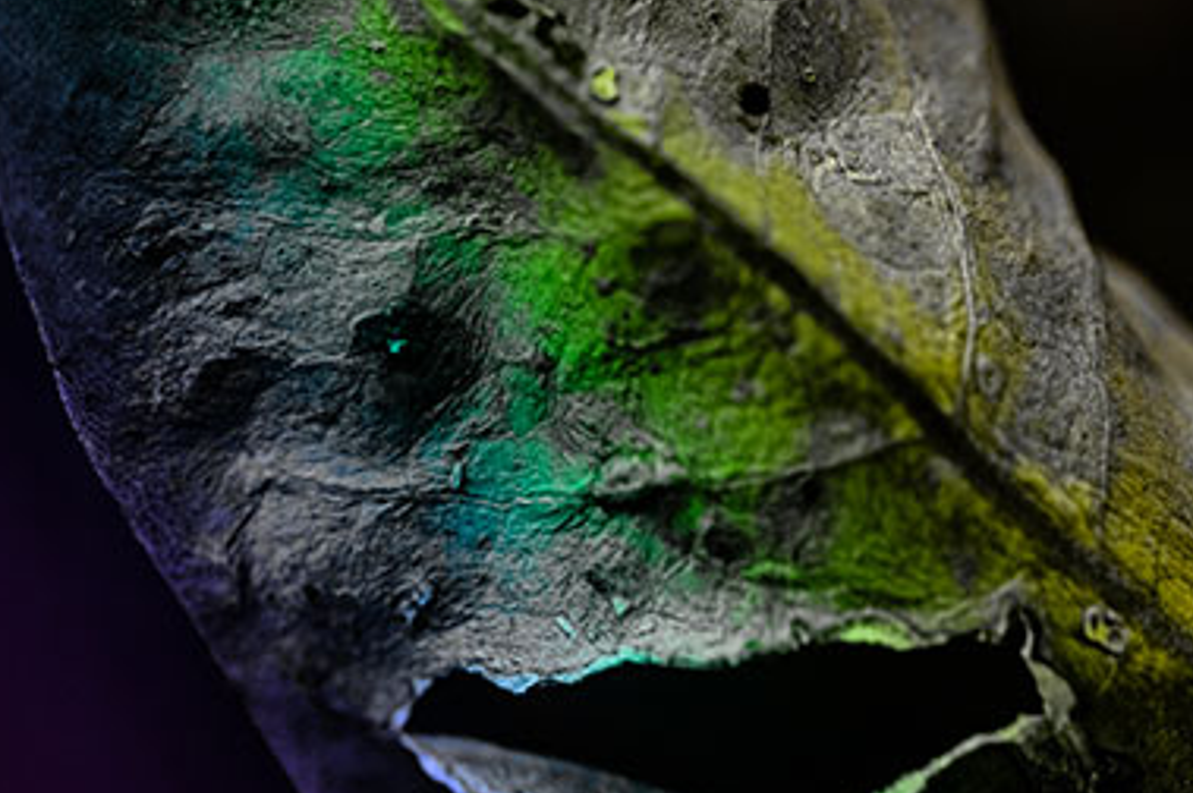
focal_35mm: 277
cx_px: 620
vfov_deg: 5.0
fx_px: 9171
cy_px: 448
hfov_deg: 7.4
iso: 640
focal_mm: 210
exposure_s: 1/500
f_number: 7.1
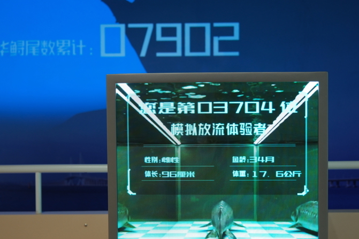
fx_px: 548
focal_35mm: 55
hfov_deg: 36.2
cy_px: 141
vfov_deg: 24.6
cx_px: 199
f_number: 2.8
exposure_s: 1/40
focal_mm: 27.2
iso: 250
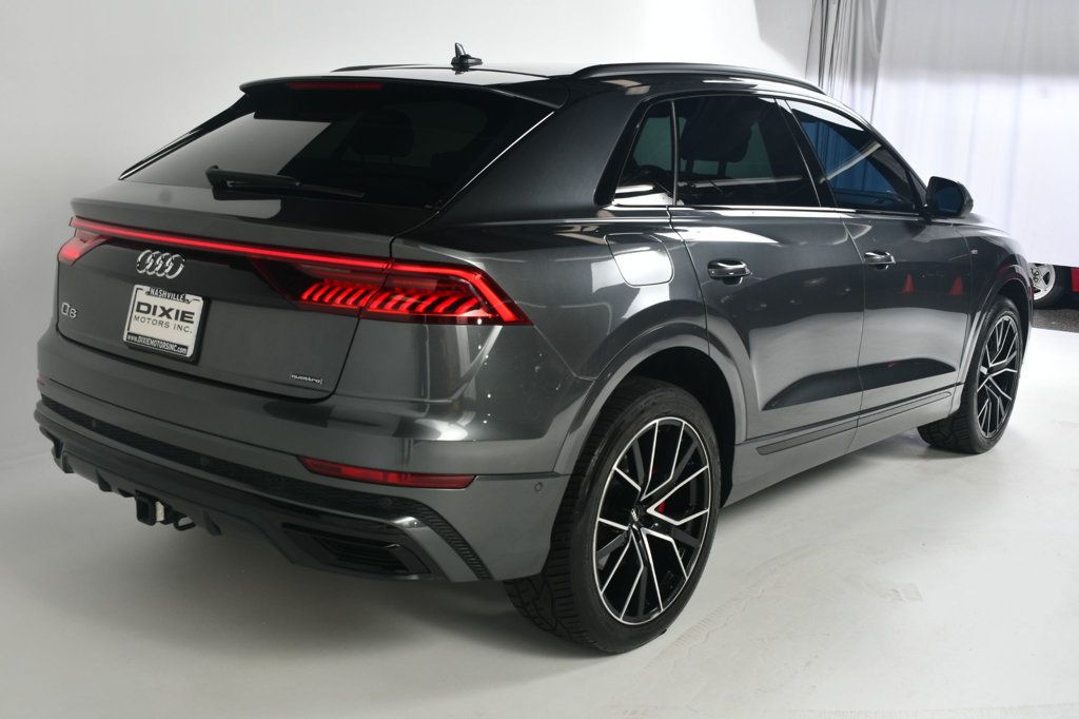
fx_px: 1079
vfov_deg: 36.8
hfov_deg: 53.1
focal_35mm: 36
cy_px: 360
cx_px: 540
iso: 100
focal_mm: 24
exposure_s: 1/160
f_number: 10
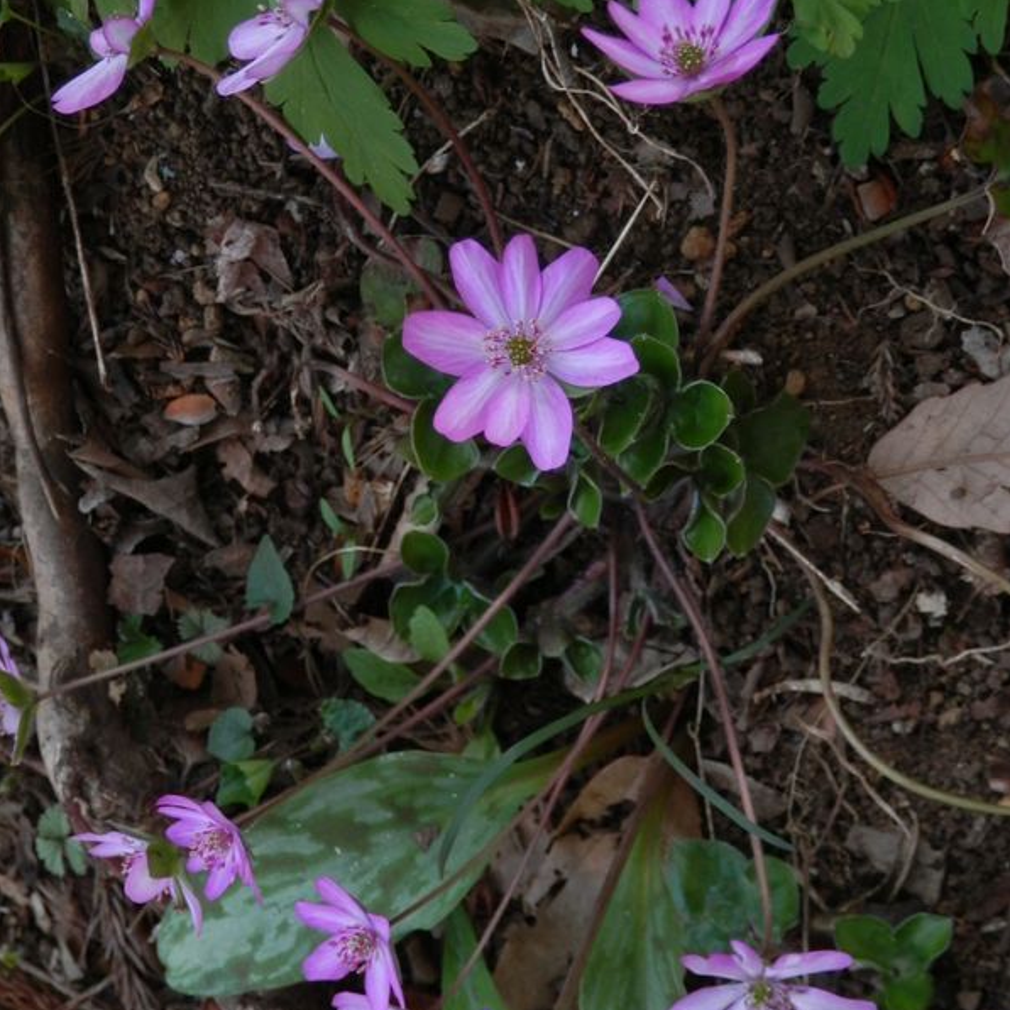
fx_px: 1915
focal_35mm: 58
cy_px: 535
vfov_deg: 29.5
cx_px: 504
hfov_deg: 29.6
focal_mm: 8.9
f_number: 4
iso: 100
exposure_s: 1/100
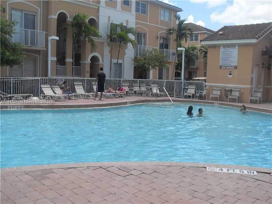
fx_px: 275
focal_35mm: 35
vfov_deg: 40.7
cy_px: 102
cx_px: 136
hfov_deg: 52.6
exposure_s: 1/180
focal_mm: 6.3
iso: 80
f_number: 7
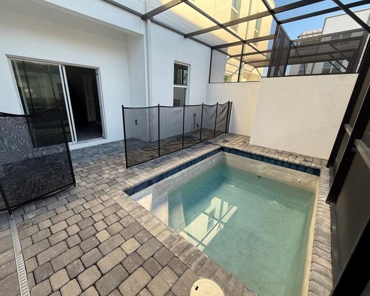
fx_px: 164
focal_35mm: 15
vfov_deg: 84.1
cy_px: 149
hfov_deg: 96.6
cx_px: 173
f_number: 2.2
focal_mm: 2.22
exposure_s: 1/123
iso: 50
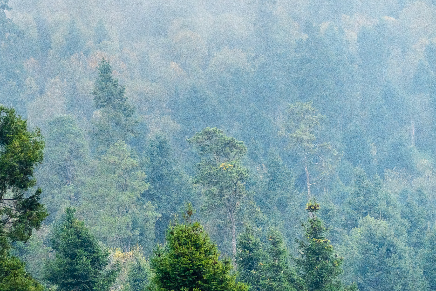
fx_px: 4335
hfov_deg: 5.8
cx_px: 127
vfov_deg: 3.8
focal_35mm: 358
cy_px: 131
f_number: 6.3
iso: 2000
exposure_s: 1/4000
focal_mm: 226
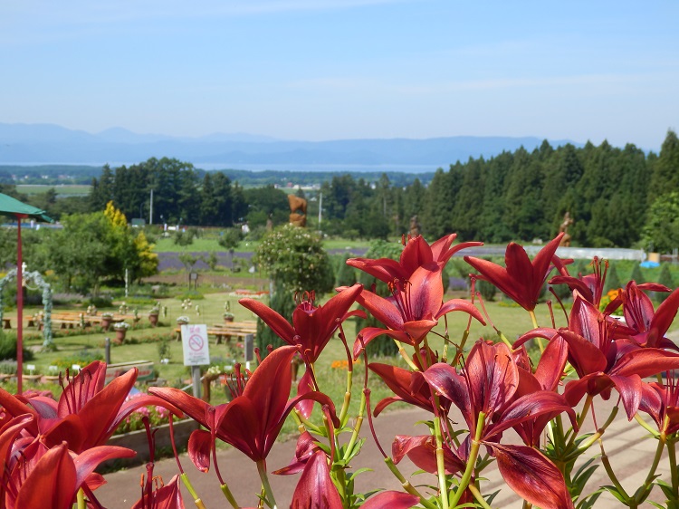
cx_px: 340
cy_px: 254
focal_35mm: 60
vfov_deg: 24.4
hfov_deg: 32.2
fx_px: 1177
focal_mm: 10.8
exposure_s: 1/500
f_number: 4.2
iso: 80
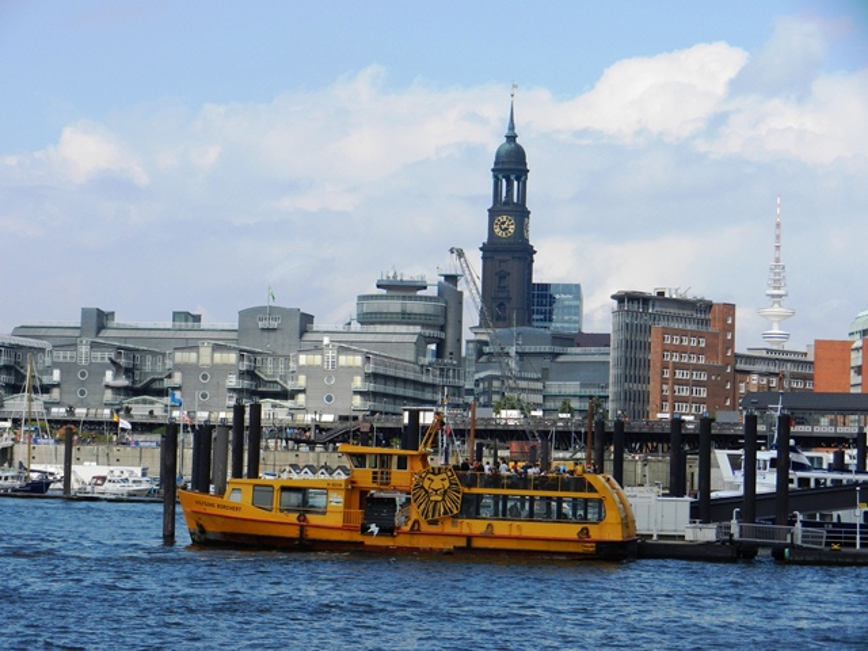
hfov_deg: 21.5
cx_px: 434
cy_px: 326
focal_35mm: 91
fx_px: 2282
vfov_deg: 16.2
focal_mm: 16.3
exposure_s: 1/800
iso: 160
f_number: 4.9
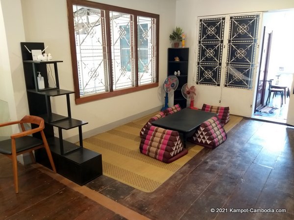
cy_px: 110
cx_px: 147
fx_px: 221
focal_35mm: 26
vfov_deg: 53.1
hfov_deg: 67.3
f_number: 1.7
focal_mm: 3.93
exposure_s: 1/25
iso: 200
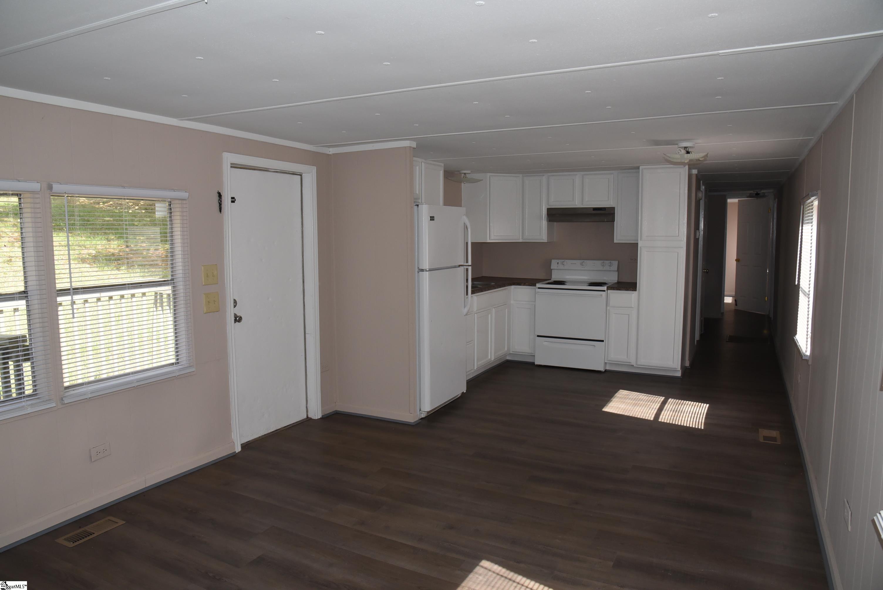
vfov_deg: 53.2
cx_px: 442
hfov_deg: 73.7
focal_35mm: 24
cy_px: 295
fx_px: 589
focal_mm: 24
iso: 1600
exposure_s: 1/200
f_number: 11
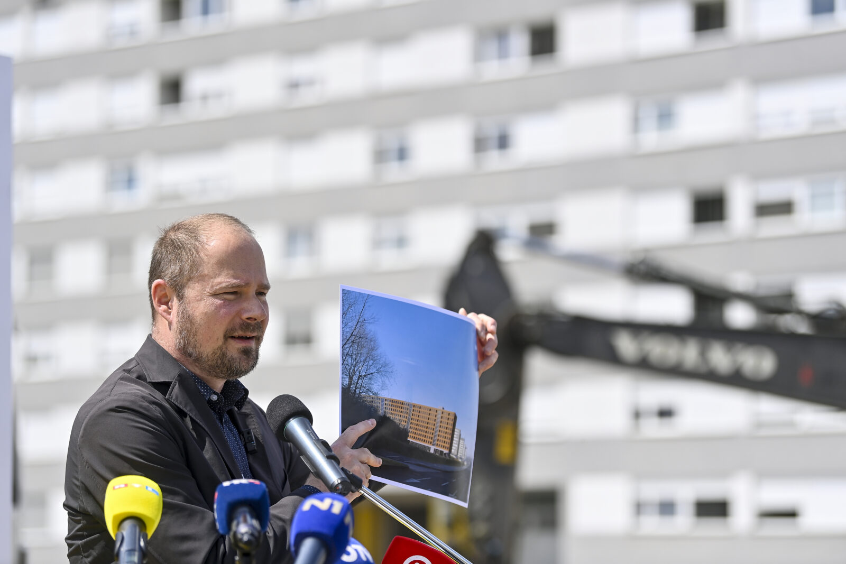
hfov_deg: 17.6
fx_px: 2726
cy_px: 282
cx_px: 423
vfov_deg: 11.8
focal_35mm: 116
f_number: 2.8
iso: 100
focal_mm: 116
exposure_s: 1/2000
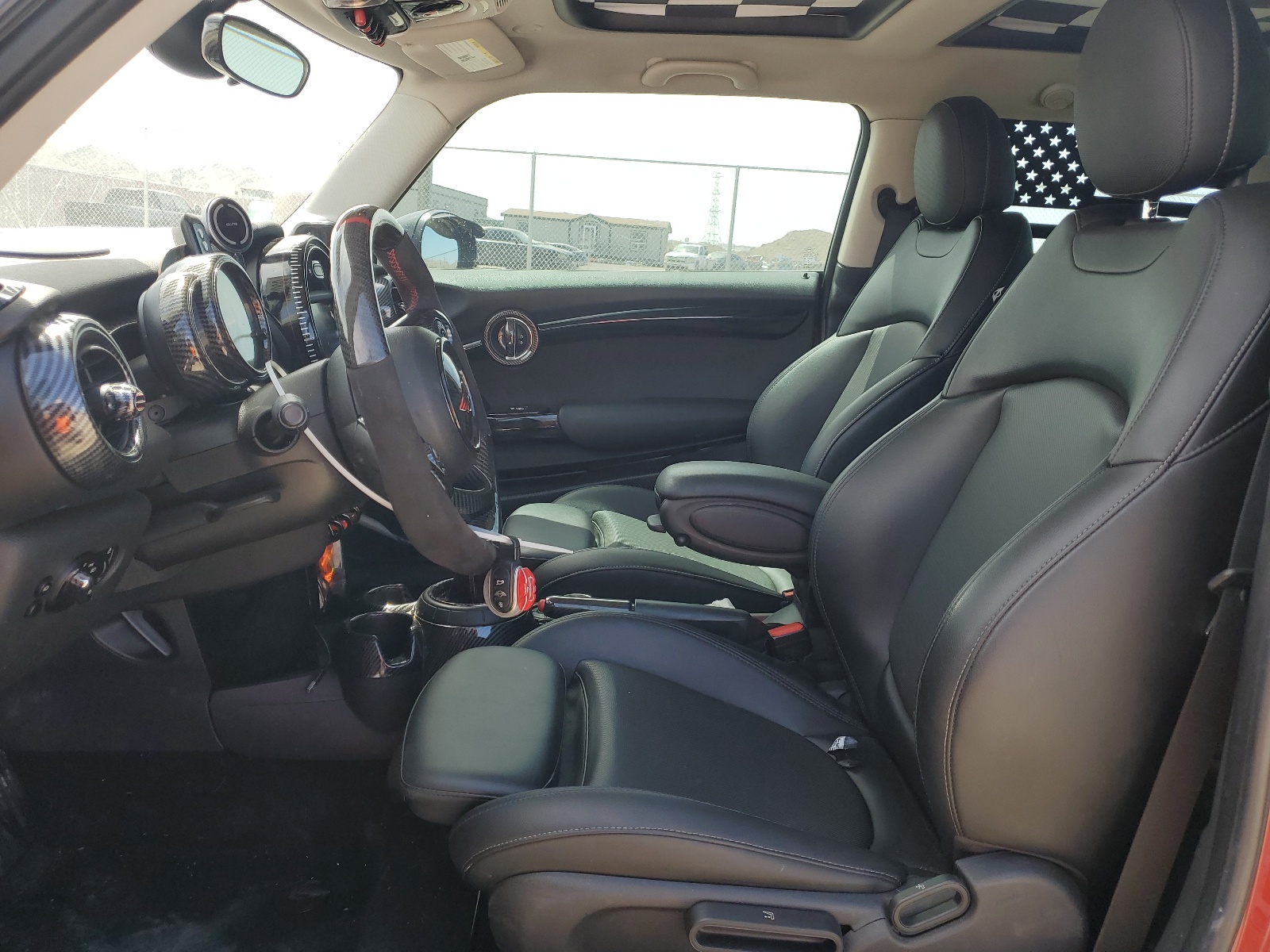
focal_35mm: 26
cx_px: 635
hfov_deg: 67.3
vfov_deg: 53.1
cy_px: 476
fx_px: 954
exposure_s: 1/455
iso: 50
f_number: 1.5
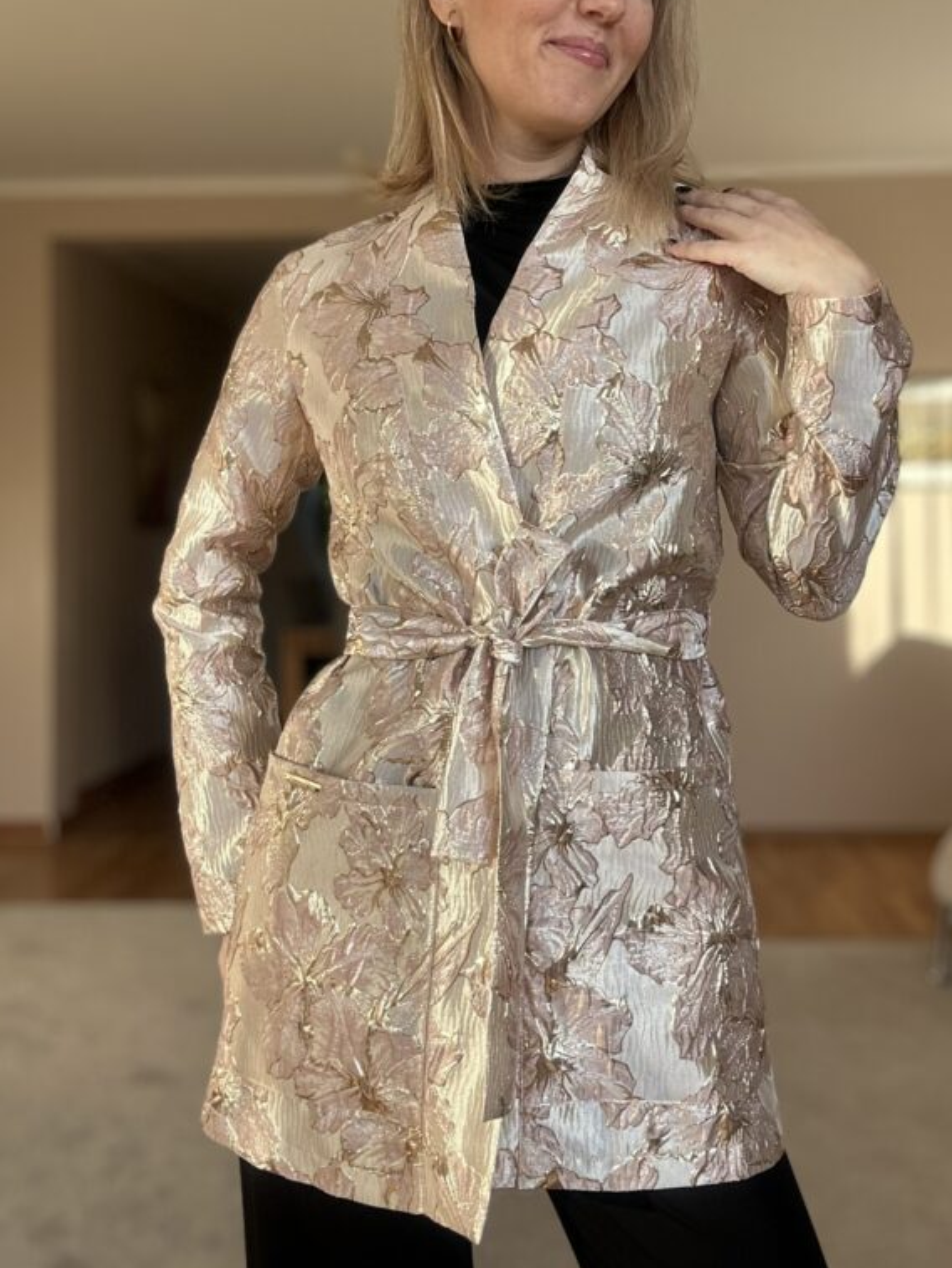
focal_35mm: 37
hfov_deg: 38.7
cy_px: 526
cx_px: 520
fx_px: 1355
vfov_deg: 49.9
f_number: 1.9
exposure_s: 1/121
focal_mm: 2.69
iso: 25
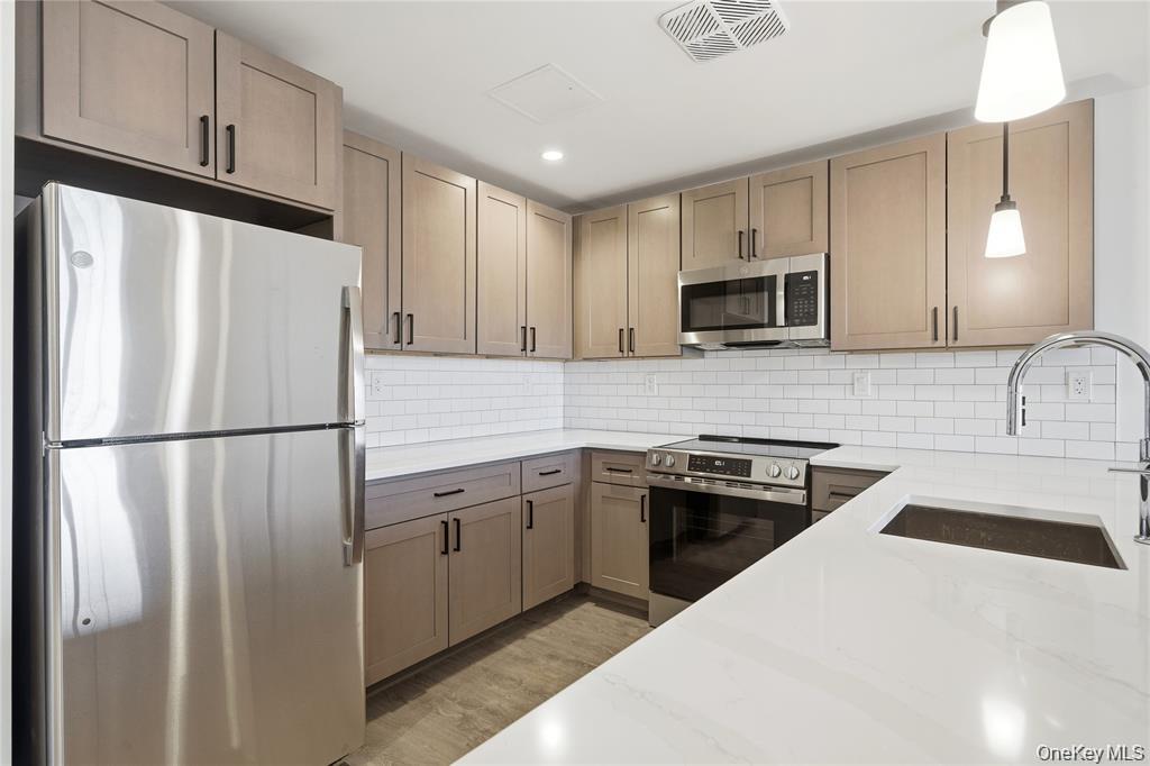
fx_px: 543
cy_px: 383
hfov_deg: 93.3
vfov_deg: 70.4
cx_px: 575
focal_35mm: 17
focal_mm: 17
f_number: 8
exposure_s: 1/160
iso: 500
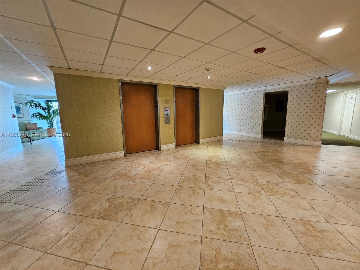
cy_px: 135
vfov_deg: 89.9
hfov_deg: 106.2
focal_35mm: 13
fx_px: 135
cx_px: 180
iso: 400
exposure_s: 1/30
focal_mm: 1.74
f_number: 2.2
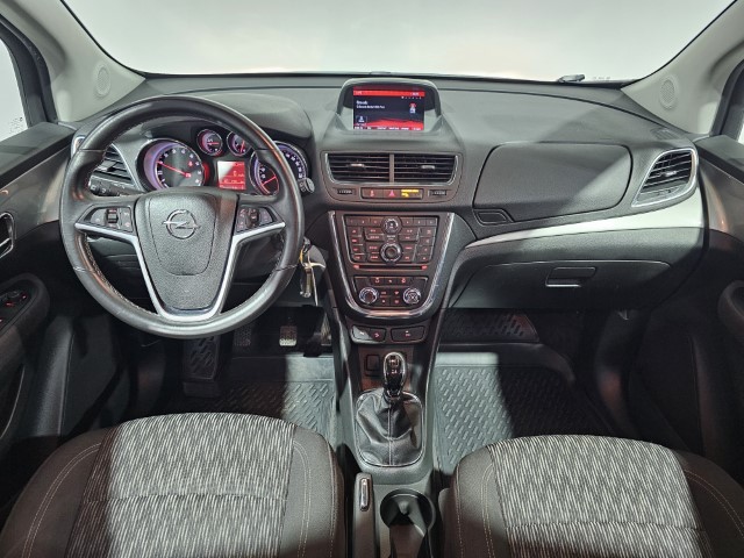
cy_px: 279
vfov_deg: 58.9
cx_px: 372
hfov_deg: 73.9
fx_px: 494
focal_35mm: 23
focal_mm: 6.3
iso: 500
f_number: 1.7
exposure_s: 1/33
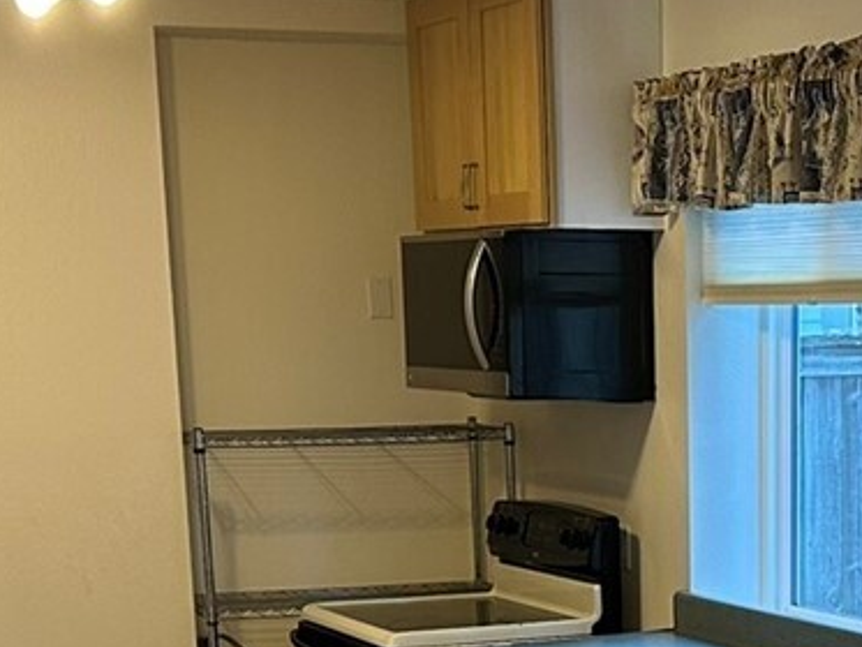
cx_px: 800
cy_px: 899
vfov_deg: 13.7
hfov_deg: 18.7
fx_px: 2566
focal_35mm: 103
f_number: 1.78
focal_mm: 6.86
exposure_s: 1/60
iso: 125
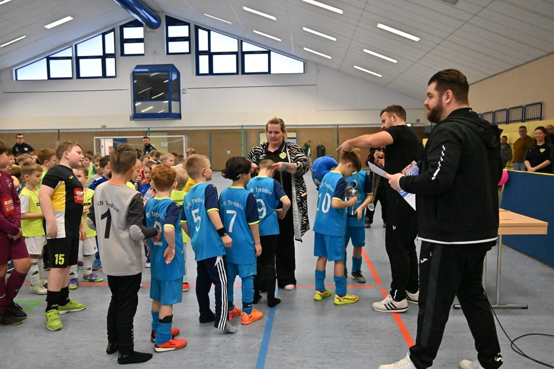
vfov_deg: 43.6
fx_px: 462
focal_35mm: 30
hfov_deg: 61.9
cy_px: 184
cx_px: 277
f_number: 3.5
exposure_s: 1/1250
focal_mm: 30
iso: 8000
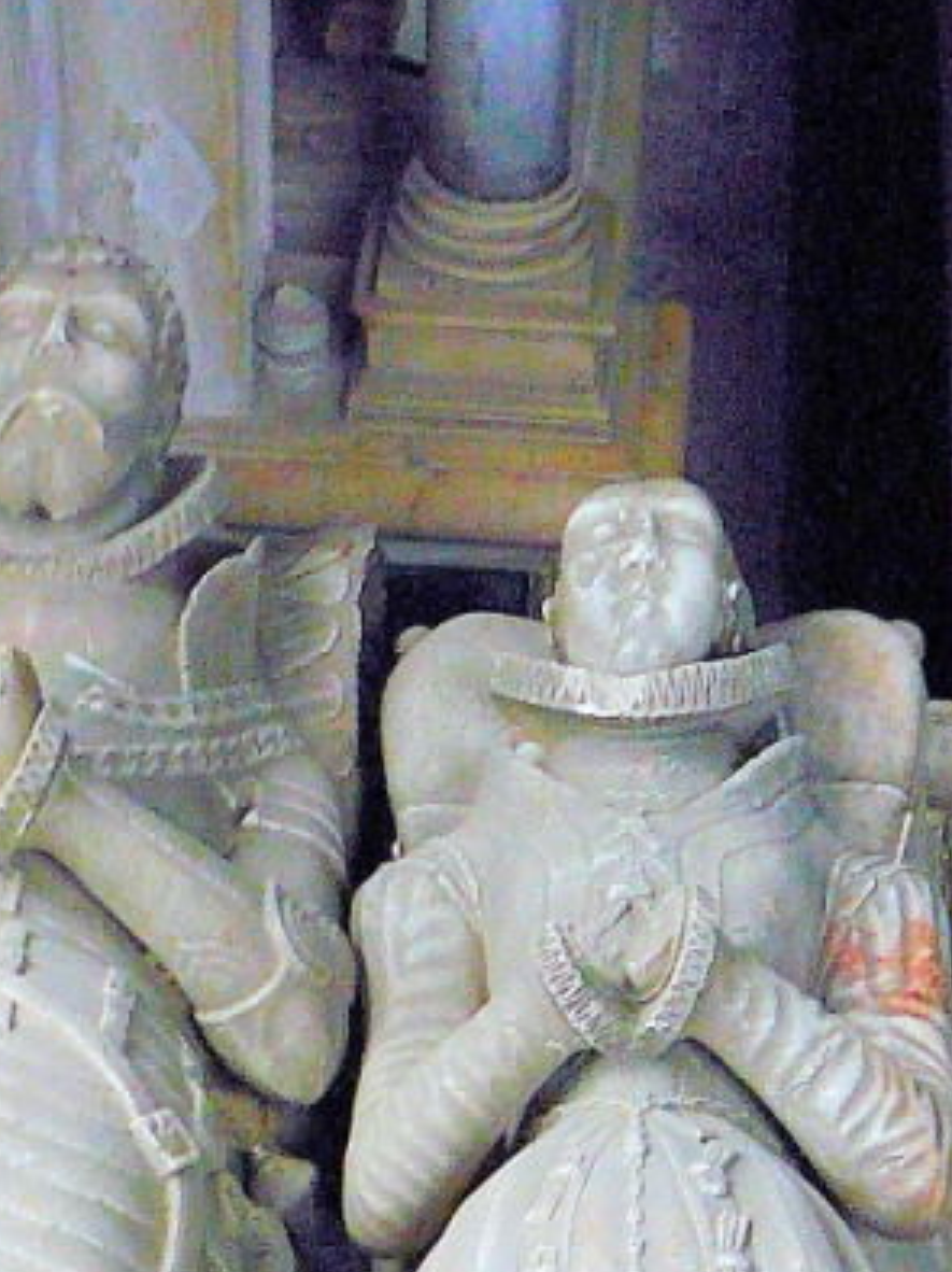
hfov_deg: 16.2
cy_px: 1582
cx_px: 258
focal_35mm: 91
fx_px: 3340
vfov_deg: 20.0
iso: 200
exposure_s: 1/8
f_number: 2.8
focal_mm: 5.2
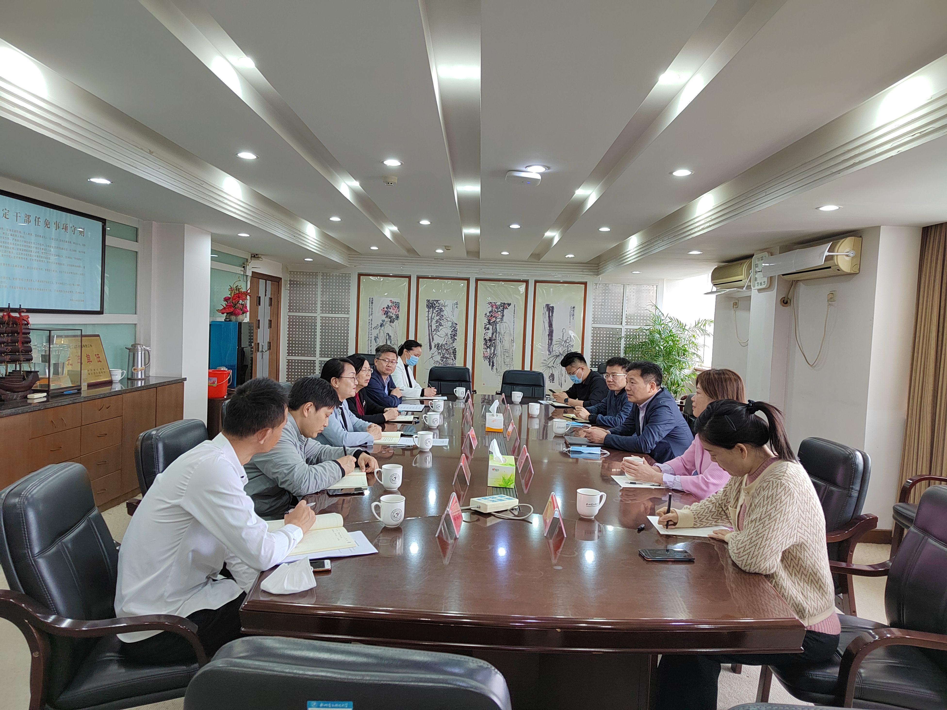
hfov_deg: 73.9
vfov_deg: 58.9
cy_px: 355
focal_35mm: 23
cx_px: 474
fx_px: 629
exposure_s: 1/50
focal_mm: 5.52
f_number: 1.9
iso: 656
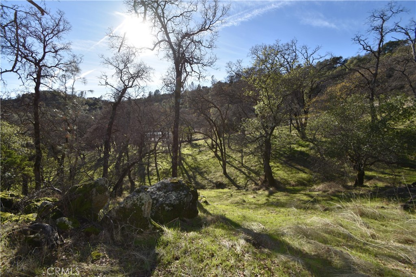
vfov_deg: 77.3
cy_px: 138
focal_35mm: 15
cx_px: 208
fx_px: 173
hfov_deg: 100.4
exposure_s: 1/250
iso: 100
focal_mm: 10
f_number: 9
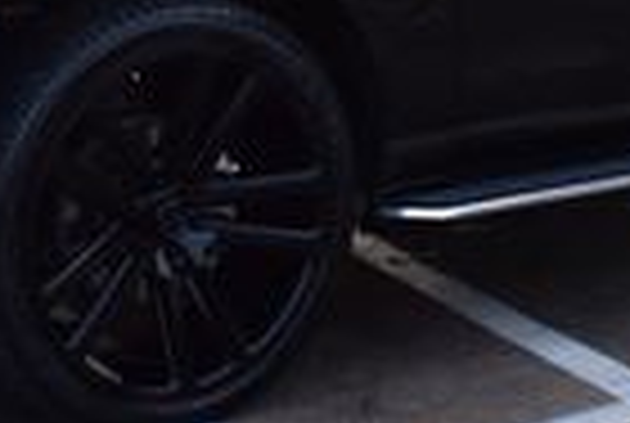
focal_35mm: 164
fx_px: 2876
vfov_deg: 8.2
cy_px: -306
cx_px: 842
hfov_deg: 12.1
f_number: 8
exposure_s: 1/50
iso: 400
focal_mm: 24
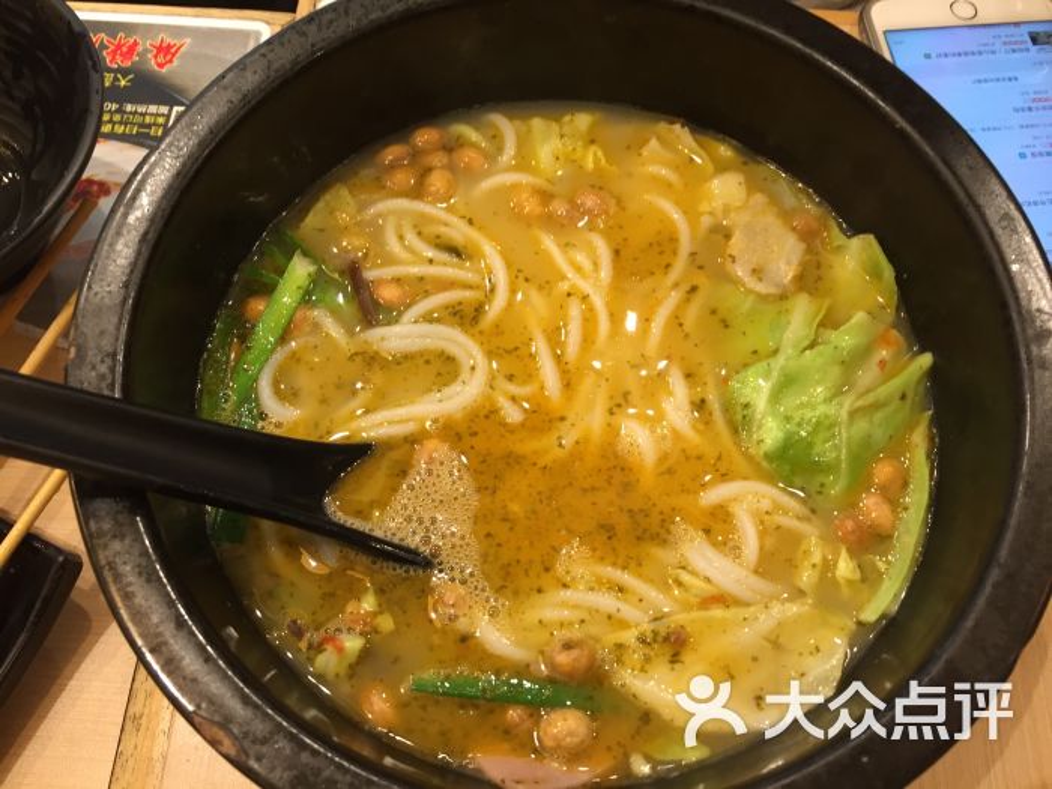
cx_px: 526
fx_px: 881
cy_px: 394
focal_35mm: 29
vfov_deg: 48.2
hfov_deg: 61.7
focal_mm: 4.15
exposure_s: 1/33
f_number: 2.2
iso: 125
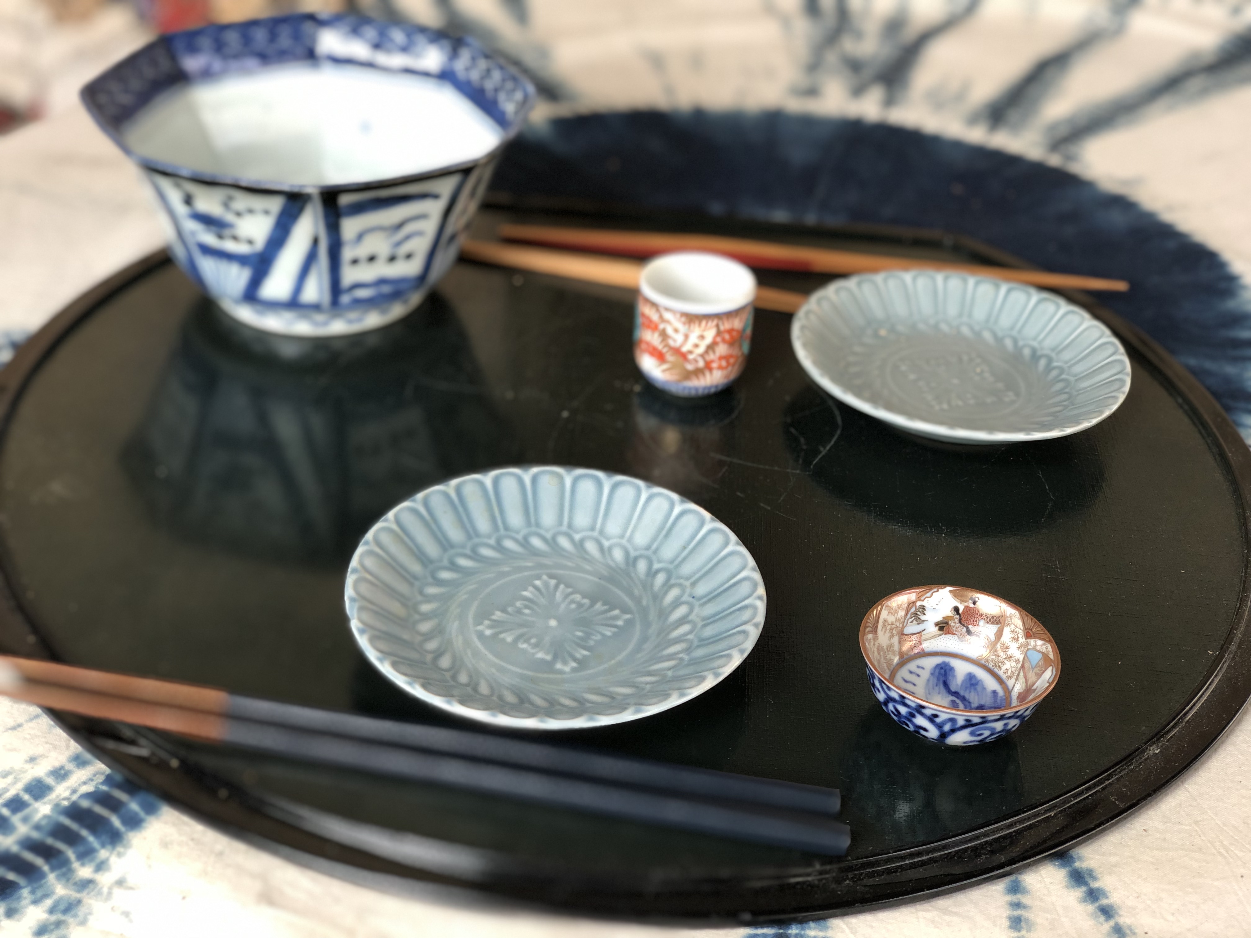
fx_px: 1879
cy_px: 469
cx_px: 626
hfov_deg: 36.8
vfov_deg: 28.0
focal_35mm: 52
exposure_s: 1/60
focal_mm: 6
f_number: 2.4
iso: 50
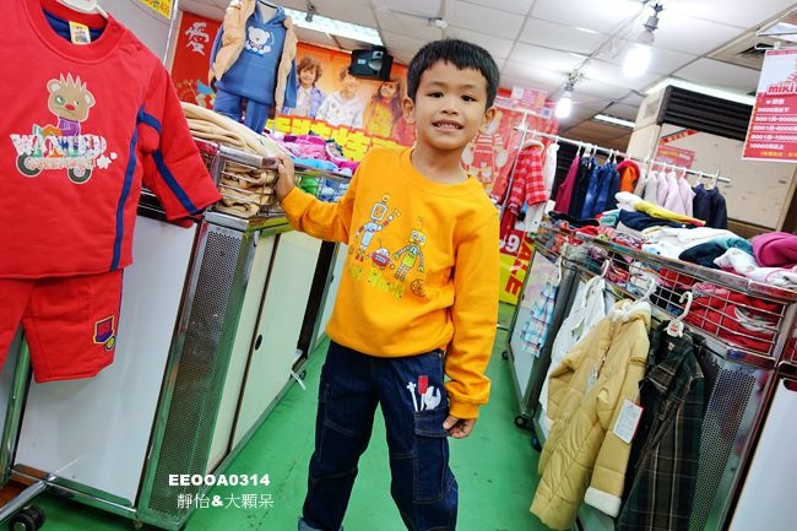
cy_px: 266
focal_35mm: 24
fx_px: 531
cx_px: 398
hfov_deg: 73.8
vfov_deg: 53.1
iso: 125
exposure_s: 1/30
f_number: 2.5
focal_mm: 8.8
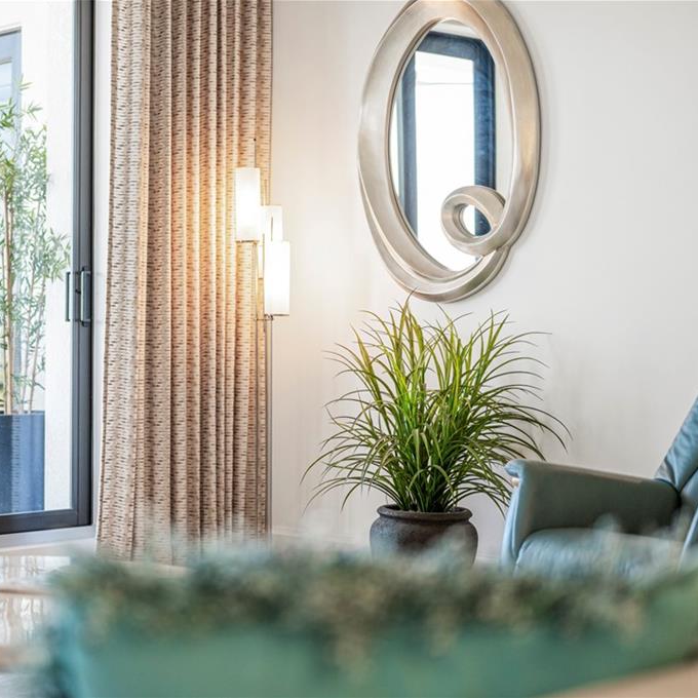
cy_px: 349
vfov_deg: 26.9
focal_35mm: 64
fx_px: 1460
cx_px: 207
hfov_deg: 26.7
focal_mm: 50
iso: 250
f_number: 1.8
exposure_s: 1/250
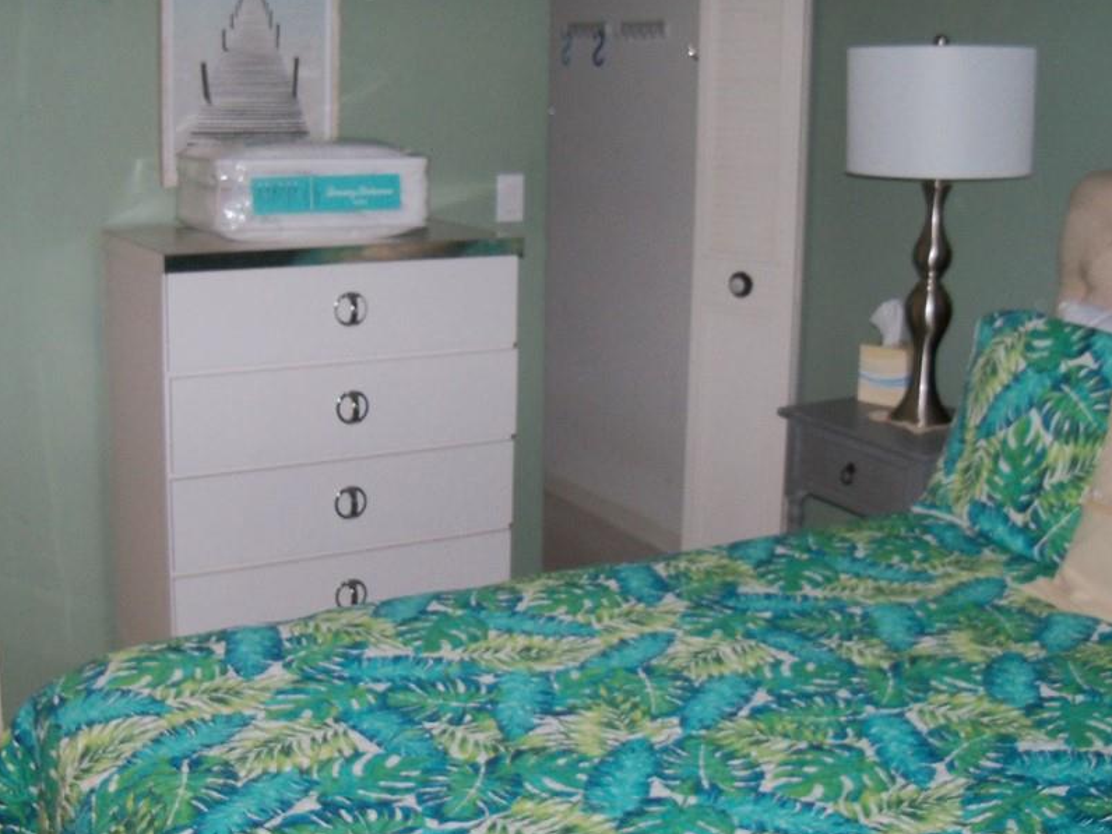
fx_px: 1446
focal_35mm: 45
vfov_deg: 32.1
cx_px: 467
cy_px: 349
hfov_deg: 41.9
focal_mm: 6.2
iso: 200
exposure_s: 1/30
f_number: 3.5
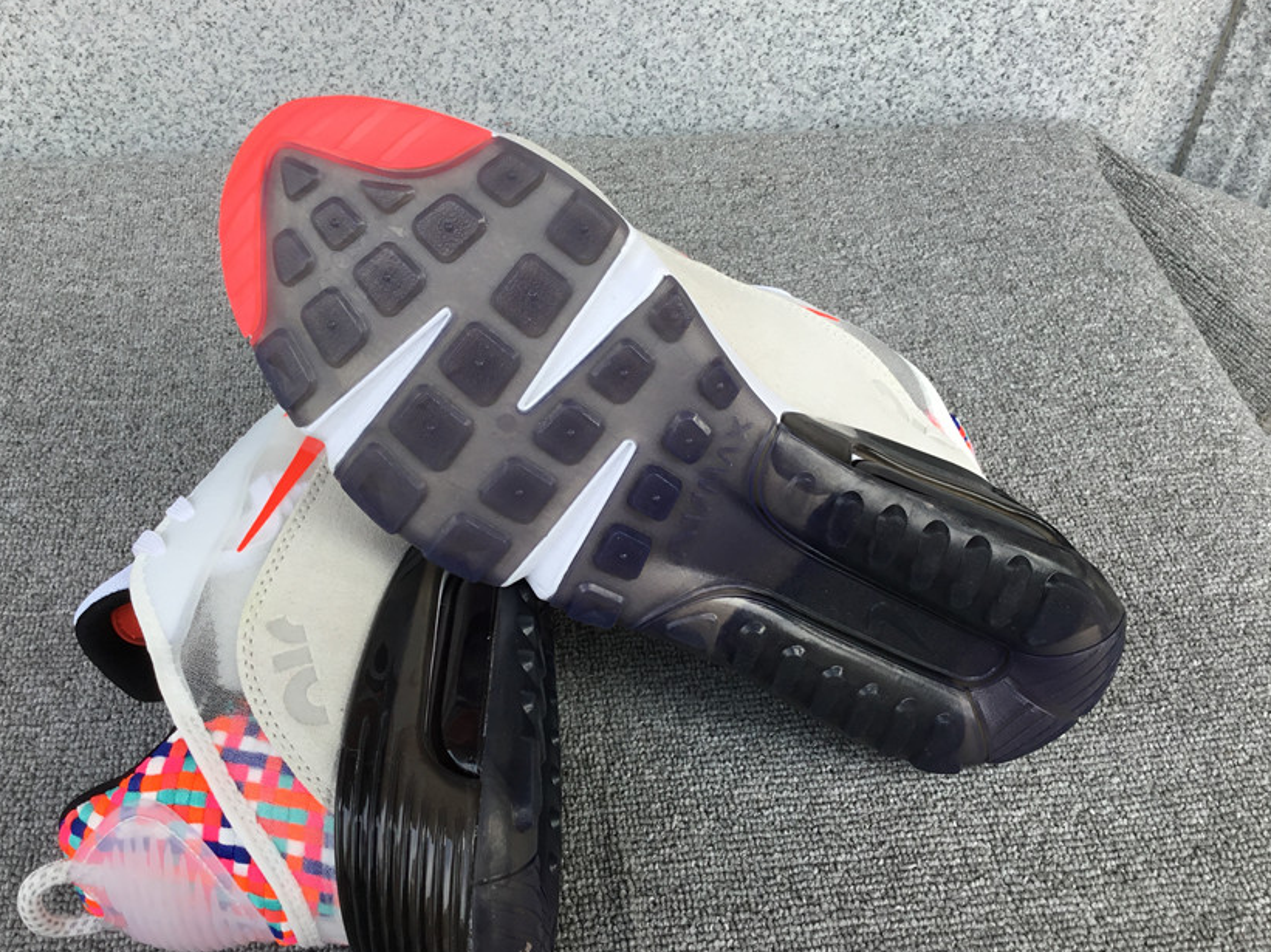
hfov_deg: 54.0
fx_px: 1248
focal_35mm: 34
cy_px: 493
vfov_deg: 41.8
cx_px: 616
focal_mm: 3.3
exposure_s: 1/258
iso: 25
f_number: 2.4
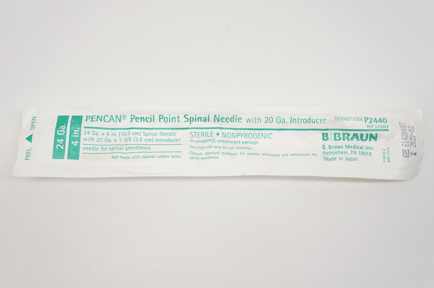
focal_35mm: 38
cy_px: 144
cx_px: 217
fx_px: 452
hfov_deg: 51.3
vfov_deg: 35.4
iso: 400
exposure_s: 1/100
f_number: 5.6
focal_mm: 25
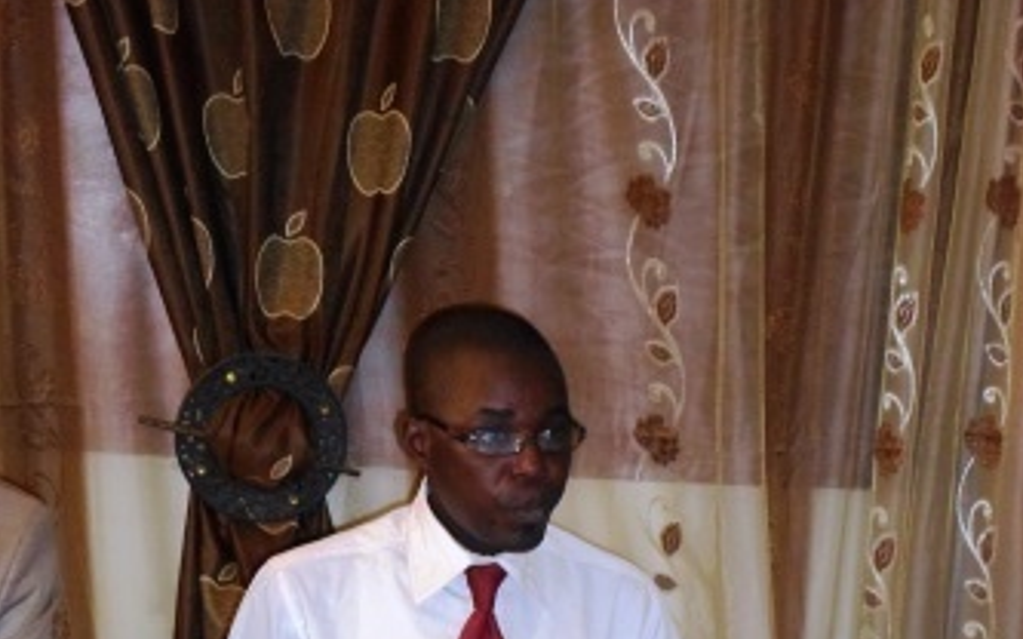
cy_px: 624
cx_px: 513
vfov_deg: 16.6
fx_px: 2146
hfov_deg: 26.8
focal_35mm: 77
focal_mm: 9.7
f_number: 3.6
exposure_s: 1/45
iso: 160
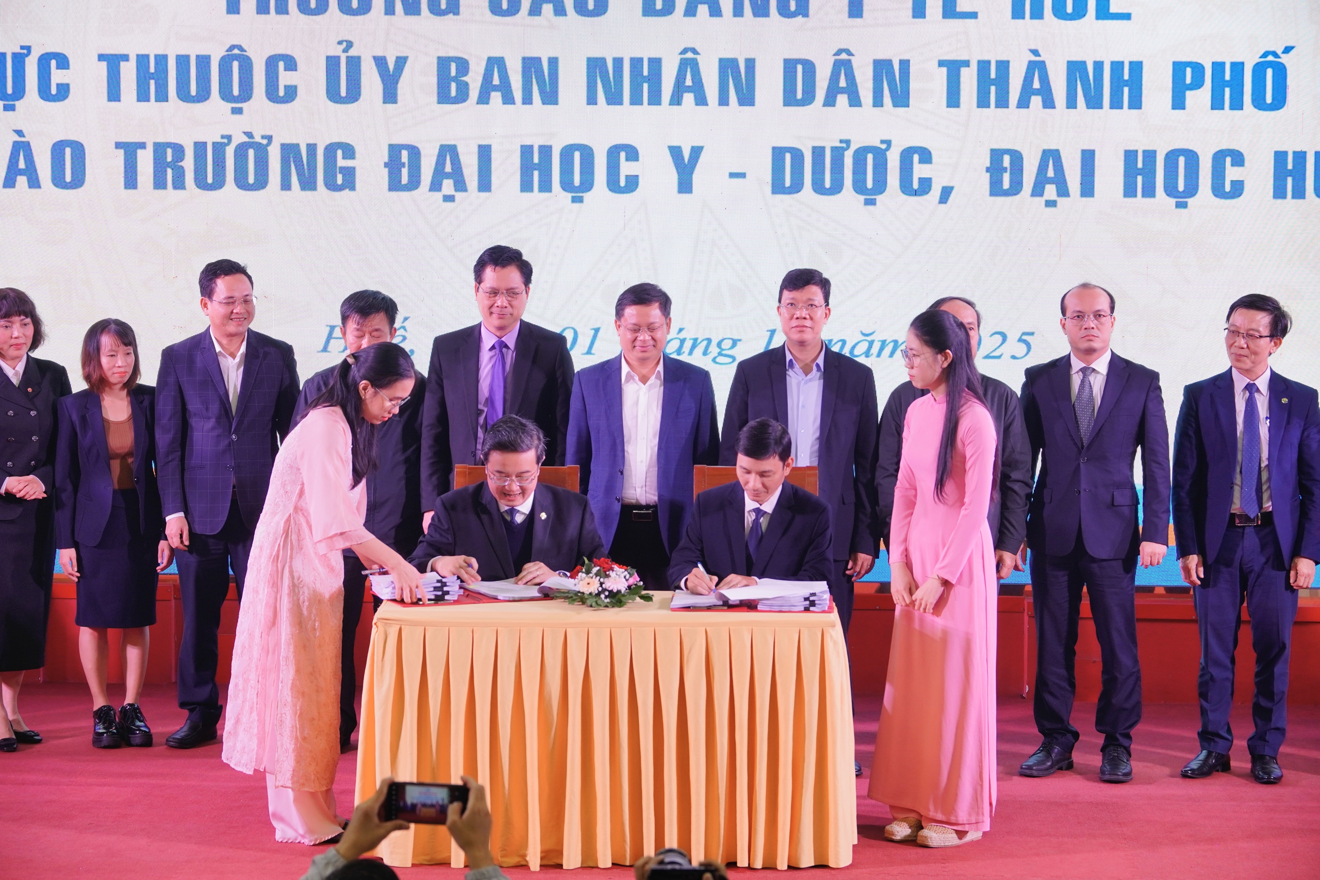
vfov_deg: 13.0
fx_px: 3850
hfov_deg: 19.5
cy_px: 440
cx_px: 660
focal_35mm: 105
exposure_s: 1/60
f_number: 4.5
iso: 320
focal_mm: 70
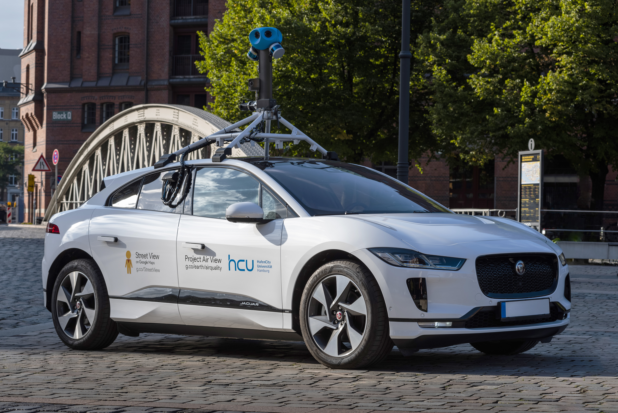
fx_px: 1477
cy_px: 206
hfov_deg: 23.6
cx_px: 309
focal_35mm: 86
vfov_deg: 15.9
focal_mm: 86
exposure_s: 1/320
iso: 320
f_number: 9
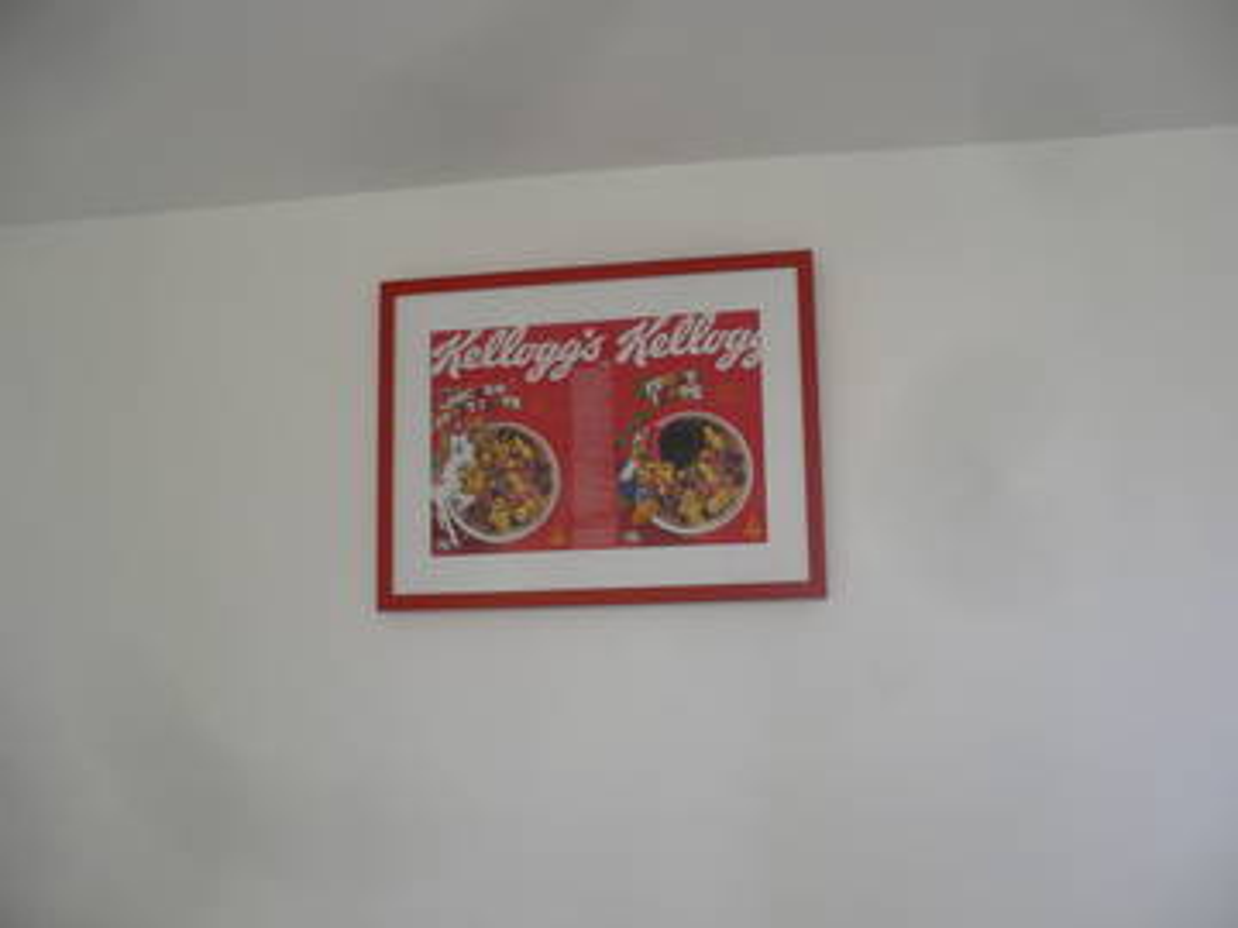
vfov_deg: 40.7
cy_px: 464
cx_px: 619
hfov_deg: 52.6
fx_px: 1252
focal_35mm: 35
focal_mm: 5.8
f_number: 2.8
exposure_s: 1/15
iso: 200
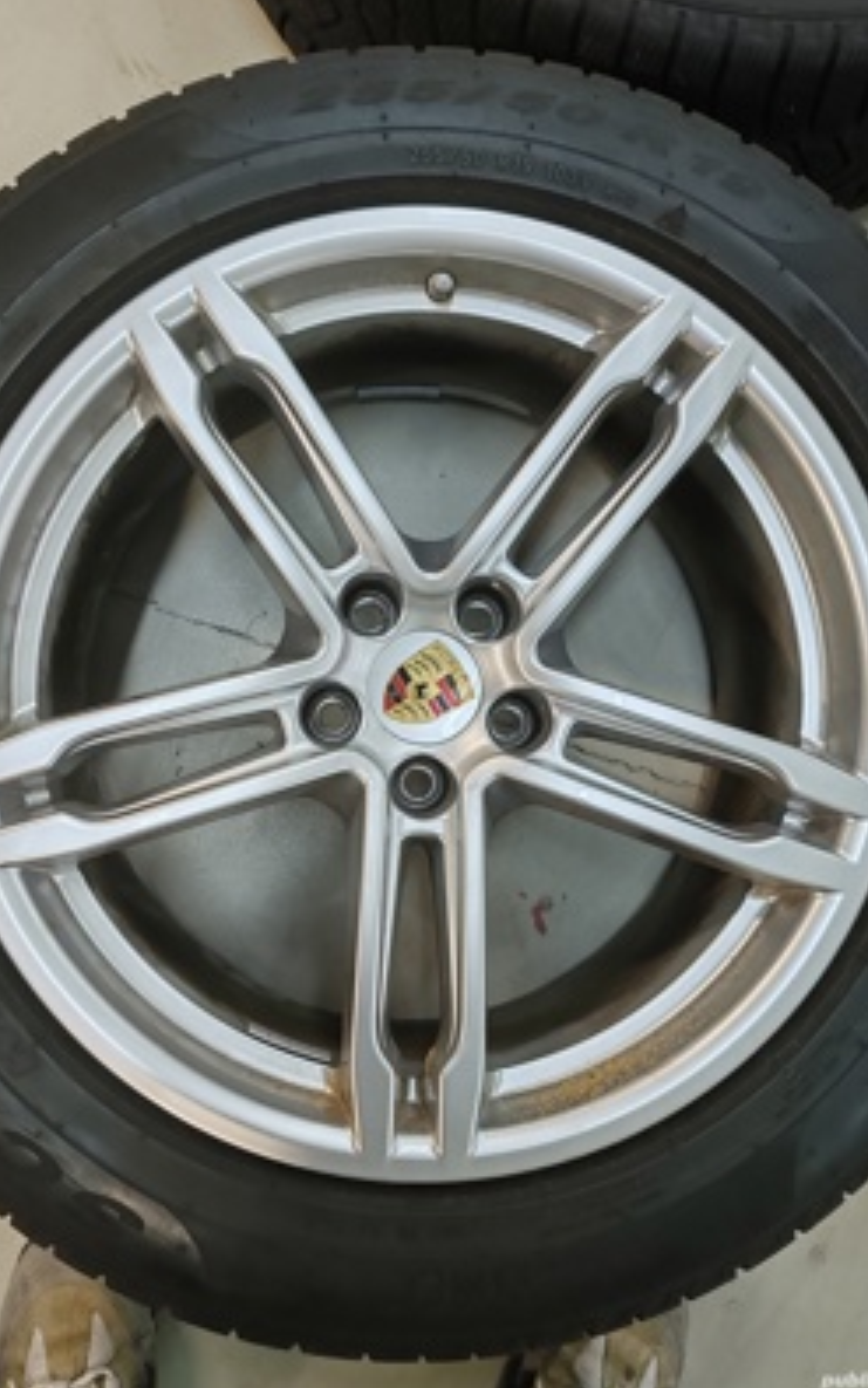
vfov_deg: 64.6
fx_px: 1097
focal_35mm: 29
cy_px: 692
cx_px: 404
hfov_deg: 43.1
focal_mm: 6.12
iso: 1000
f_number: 1.9
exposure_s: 1/100
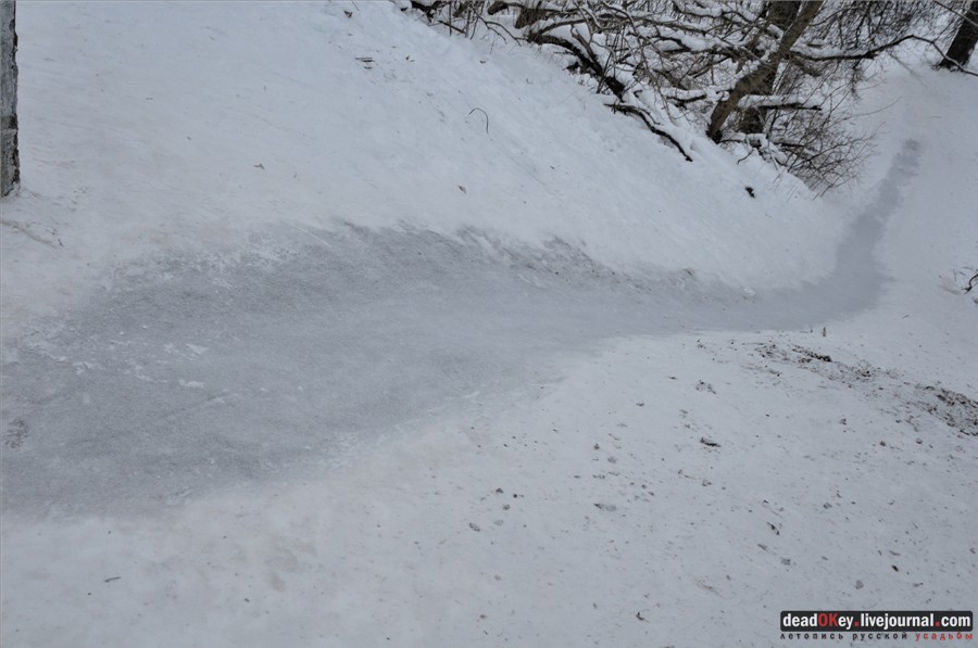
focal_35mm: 36
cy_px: 324
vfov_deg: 36.8
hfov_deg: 53.2
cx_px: 489
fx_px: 976
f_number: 9
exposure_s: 1/200
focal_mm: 24
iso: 320
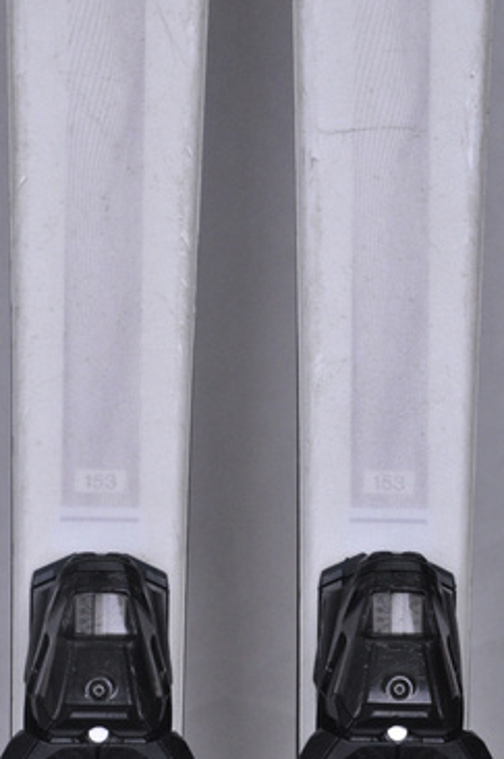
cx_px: 242
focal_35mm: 194
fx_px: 4077
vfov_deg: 10.6
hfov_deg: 7.1
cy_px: 363
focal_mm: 105
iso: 3200
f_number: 9.5
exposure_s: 1/125
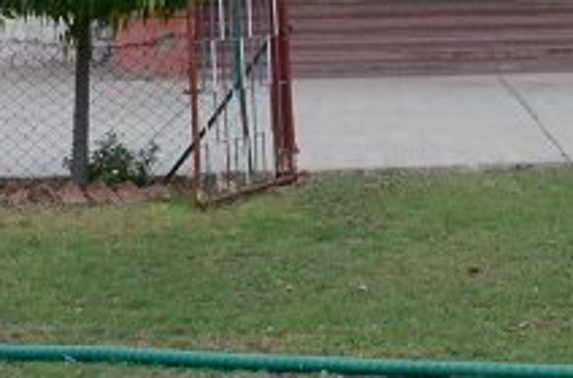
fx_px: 3140
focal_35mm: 198
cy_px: -261
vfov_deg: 6.8
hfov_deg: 10.4
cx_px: 451
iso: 250
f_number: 11
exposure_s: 1/125
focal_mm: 35
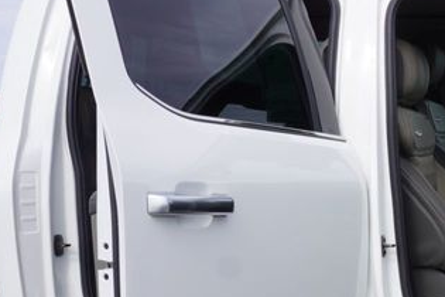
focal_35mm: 78
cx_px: 571
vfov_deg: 17.1
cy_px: 290
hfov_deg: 23.2
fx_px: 964
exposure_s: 1/160
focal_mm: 16
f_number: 10
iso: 100
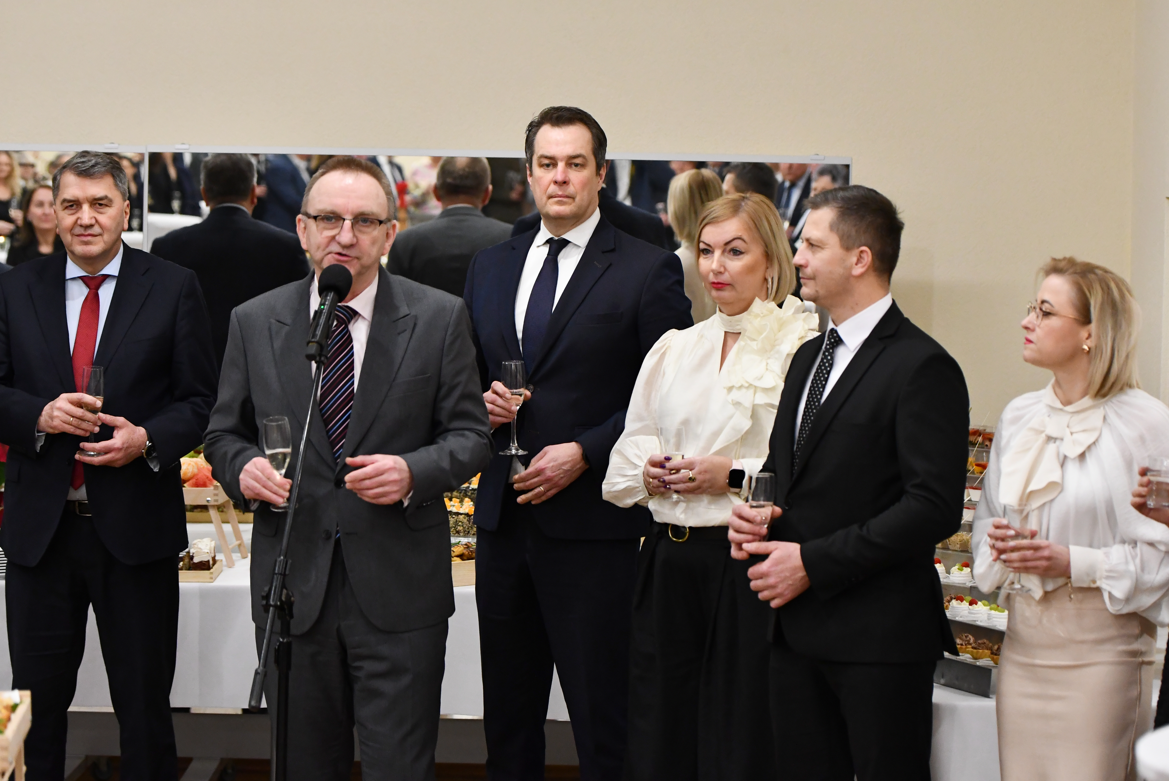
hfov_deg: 19.4
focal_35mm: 105
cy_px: 390
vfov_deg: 13.1
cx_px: 584
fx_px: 3411
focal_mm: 70
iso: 2500
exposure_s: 1/125
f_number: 2.8
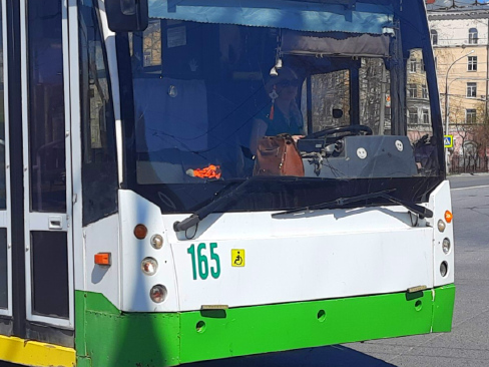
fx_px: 904
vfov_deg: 22.1
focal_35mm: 64
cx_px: 90
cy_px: -2
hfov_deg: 29.5
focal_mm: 5.23
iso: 20
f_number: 1.8
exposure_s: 1/1285
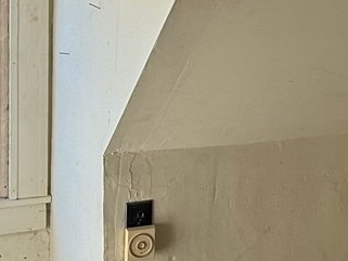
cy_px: 36
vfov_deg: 21.9
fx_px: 664
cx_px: 311
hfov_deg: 28.3
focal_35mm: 66
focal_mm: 2.22
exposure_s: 1/99
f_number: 2.2
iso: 50
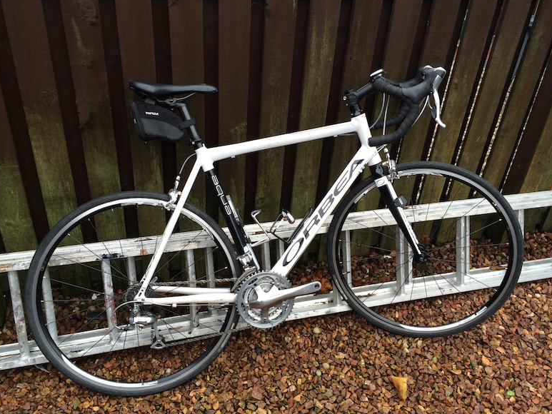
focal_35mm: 30
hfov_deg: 60.0
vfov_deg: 46.8
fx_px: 478
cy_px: 206
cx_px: 276
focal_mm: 4.15
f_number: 2.2
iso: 64
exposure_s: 1/100
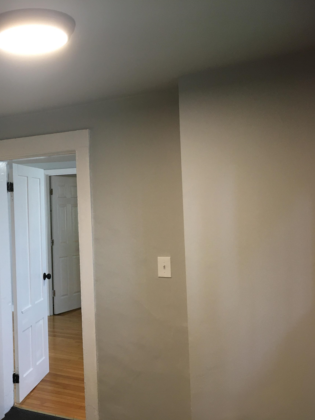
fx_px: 473
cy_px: 210
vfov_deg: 47.9
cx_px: 38
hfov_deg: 34.9
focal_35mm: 39
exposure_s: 1/30
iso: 80
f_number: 2.2
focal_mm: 4.15
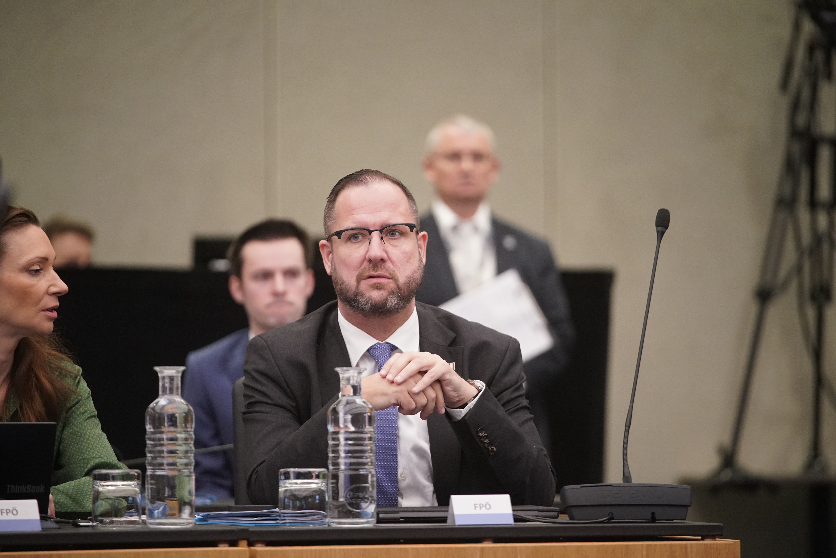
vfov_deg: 6.9
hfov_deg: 10.3
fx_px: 4644
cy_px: 279
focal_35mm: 200
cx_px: 418
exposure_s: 1/400
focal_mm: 200
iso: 4000
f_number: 2.8
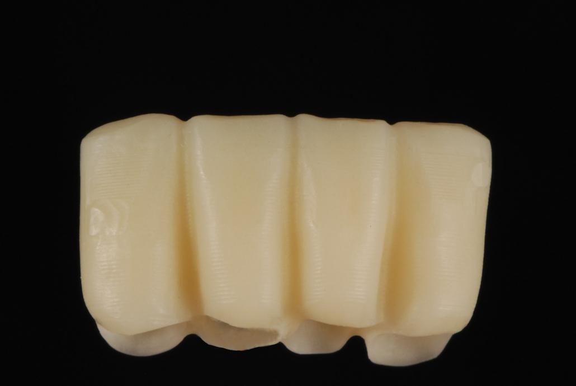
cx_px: 288
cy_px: 193
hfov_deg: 13.0
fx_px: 2524
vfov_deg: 8.7
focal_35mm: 158
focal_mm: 105
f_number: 40
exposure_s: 1/125
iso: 400
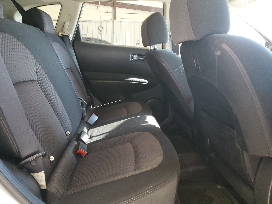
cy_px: 102
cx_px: 136
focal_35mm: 26
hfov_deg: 67.3
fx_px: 204
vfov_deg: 53.1
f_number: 1.5
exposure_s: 1/60.2
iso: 133
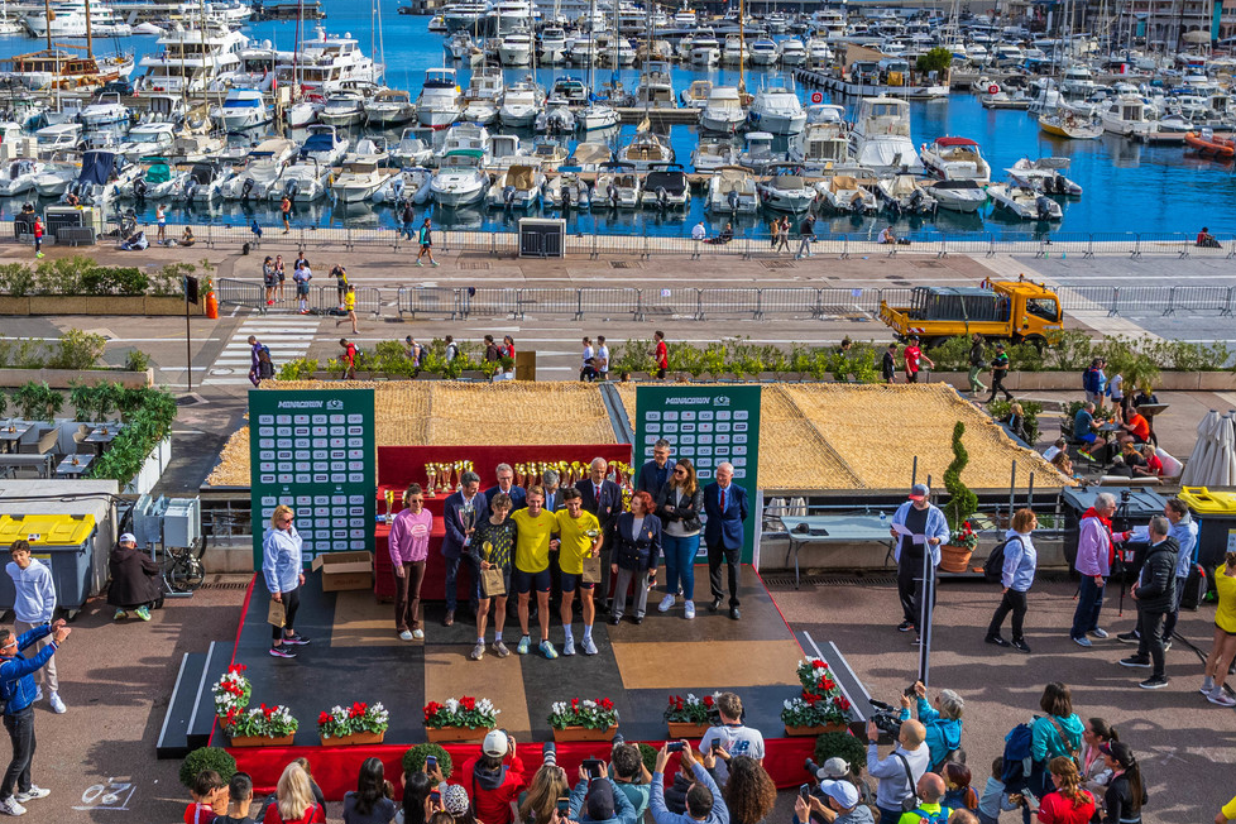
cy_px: 554
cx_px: 465
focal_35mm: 36
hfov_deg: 52.6
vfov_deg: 36.5
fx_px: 1236
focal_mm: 8.4
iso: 100
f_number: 2.8
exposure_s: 1/1600
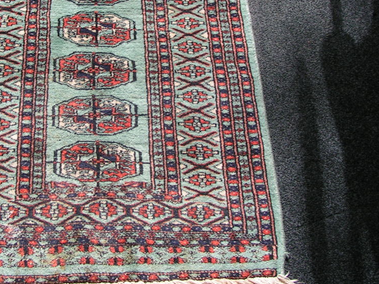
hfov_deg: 30.1
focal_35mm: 64
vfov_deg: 22.7
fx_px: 700
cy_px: 72
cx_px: 127
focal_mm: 5.8
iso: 50
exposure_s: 1/160
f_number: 5
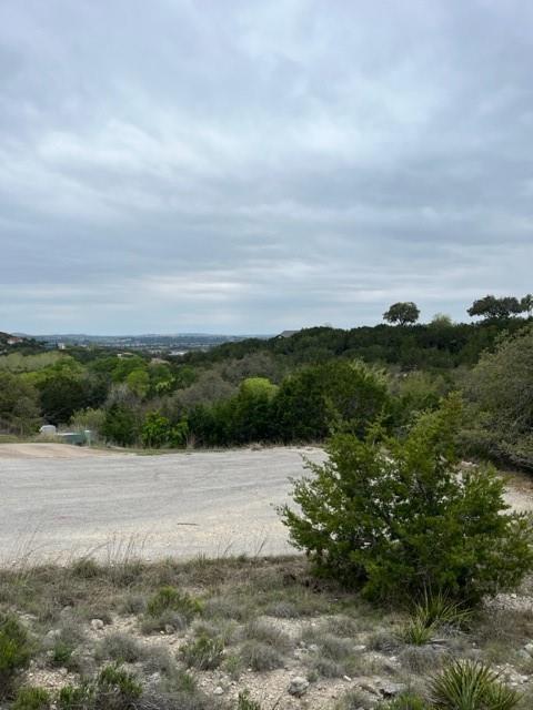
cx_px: 266
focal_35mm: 26
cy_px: 355
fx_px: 534
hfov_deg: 53.1
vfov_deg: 67.3
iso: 50
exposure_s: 1/1832
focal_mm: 5.1
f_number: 1.6
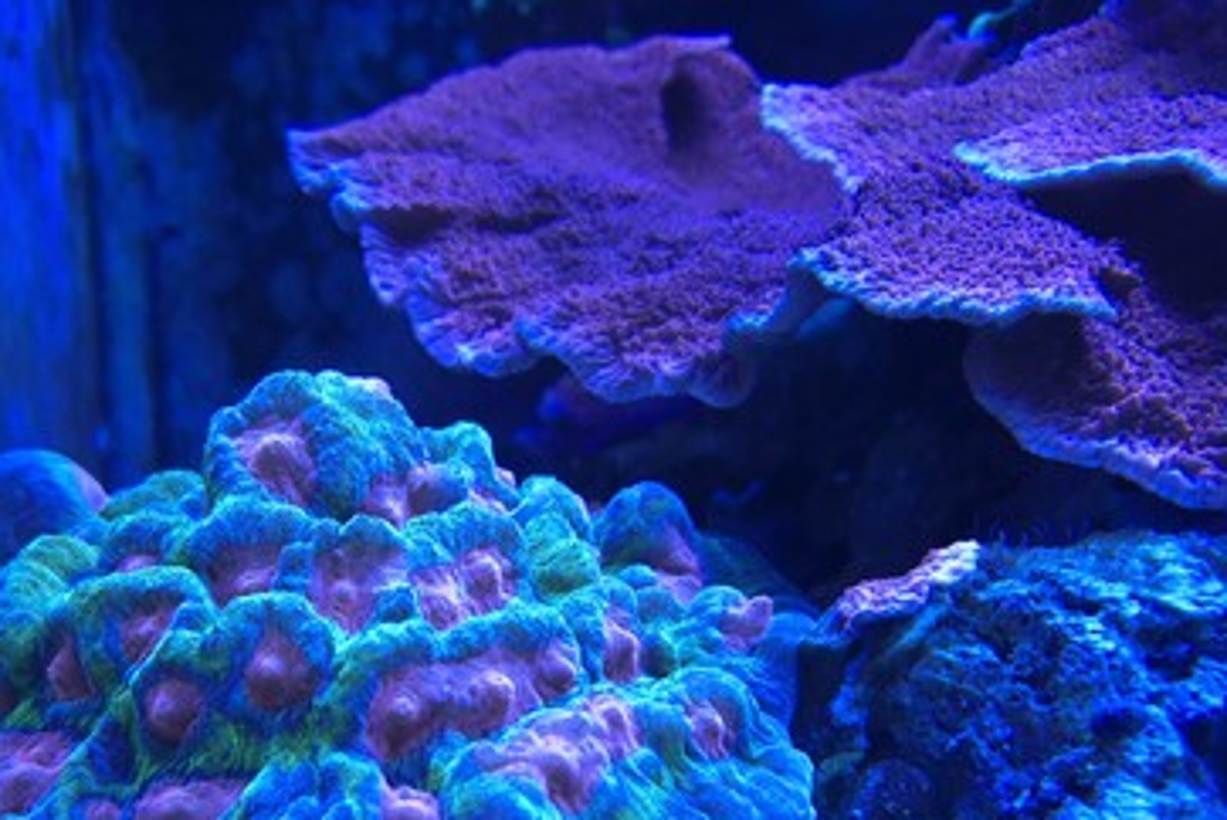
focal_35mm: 33
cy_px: 629
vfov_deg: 38.8
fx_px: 1126
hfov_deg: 56.7
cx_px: 481
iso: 200
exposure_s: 1/50
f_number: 1.8
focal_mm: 5.4
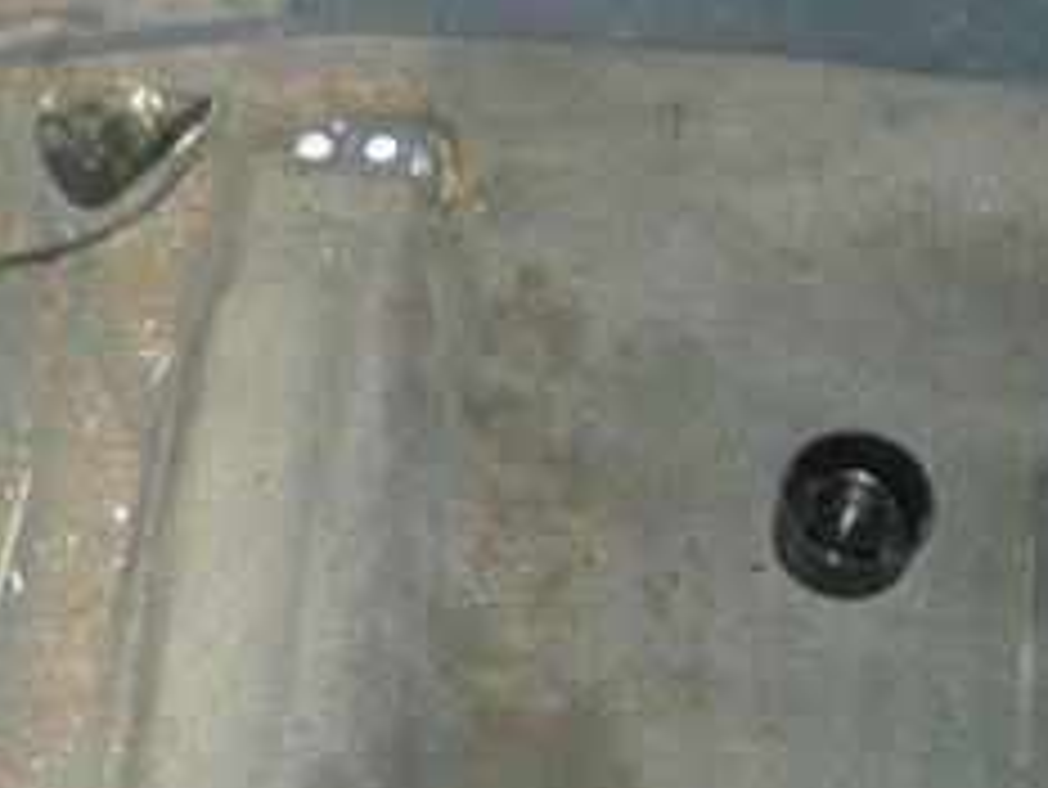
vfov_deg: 15.4
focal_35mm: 96
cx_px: -220
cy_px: 284
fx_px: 2908
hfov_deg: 19.2
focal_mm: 5.7
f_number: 2.8
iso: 188
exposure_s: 1/60
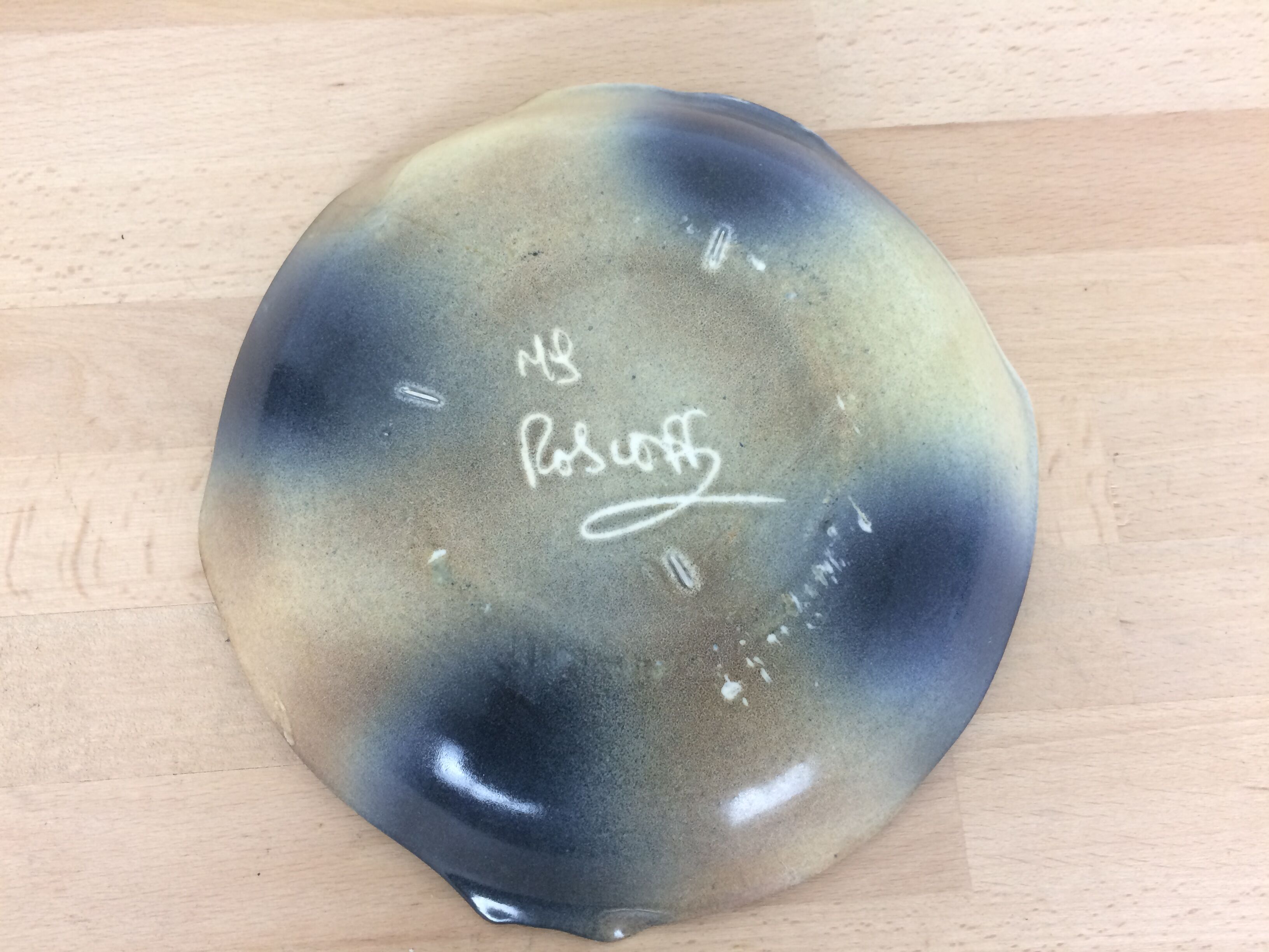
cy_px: 476
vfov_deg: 48.2
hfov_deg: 61.7
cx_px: 634
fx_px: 1063
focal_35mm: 29
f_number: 2.2
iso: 100
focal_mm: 4.15
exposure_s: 1/33
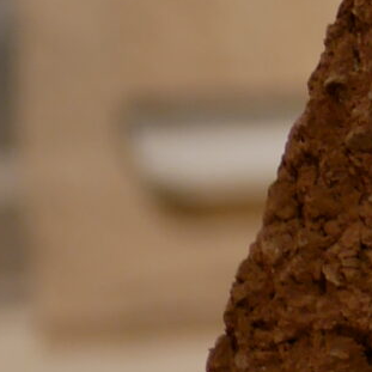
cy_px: -62
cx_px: 1001
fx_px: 4426
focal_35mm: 364
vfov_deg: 4.8
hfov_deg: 4.7
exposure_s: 1/100
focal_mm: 25
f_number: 1.7
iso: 200
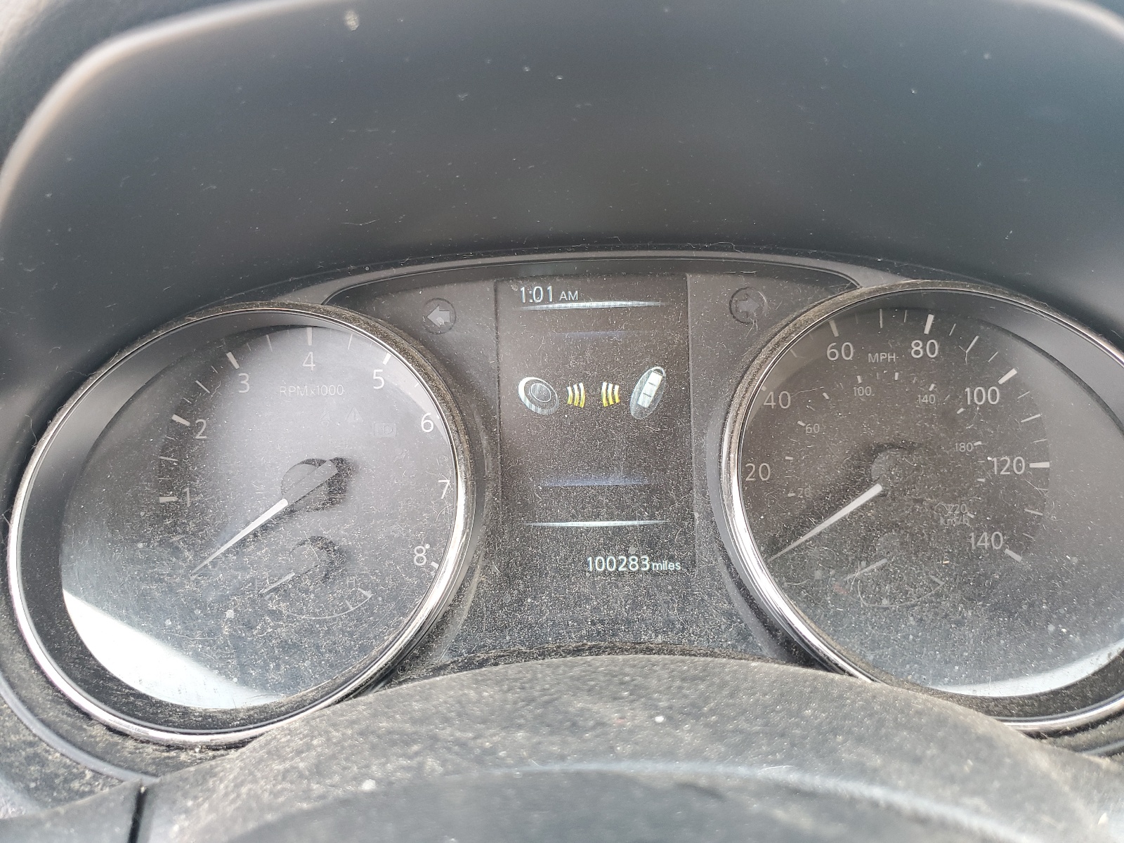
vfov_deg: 53.1
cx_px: 562
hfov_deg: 67.3
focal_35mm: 26
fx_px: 844
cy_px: 422
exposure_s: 1/60.2
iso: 77
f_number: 1.5
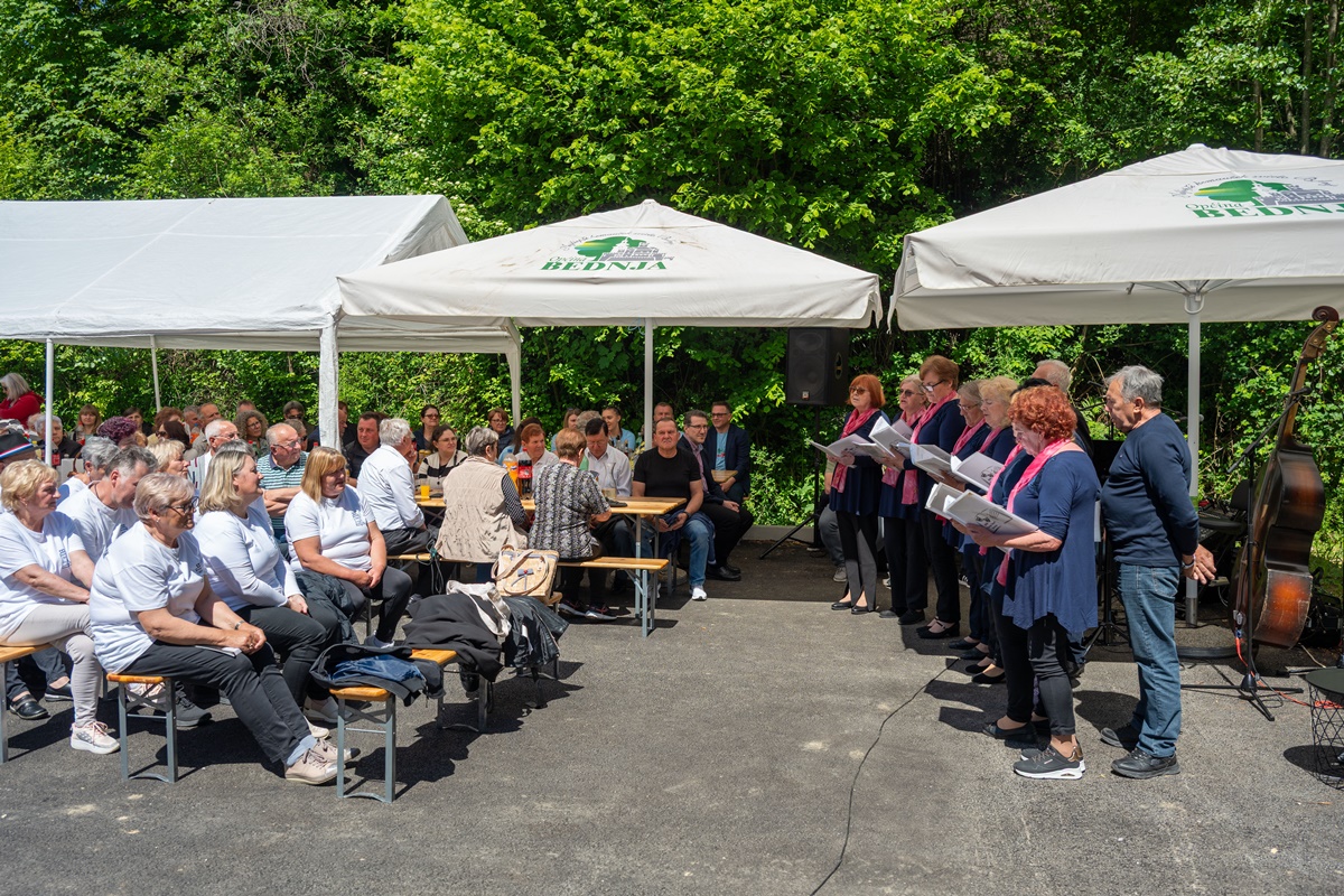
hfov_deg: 61.9
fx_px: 1120
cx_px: 672
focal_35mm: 30
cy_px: 448
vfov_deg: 43.6
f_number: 4
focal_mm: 30
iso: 100
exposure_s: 1/1000
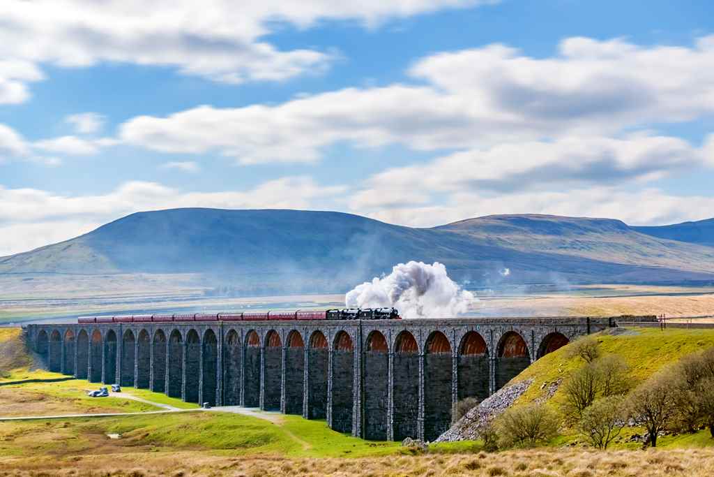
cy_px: 238
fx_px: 1031
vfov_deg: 26.0
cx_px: 357
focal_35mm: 52
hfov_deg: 38.2
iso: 200
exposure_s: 1/250
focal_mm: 34.5
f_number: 11
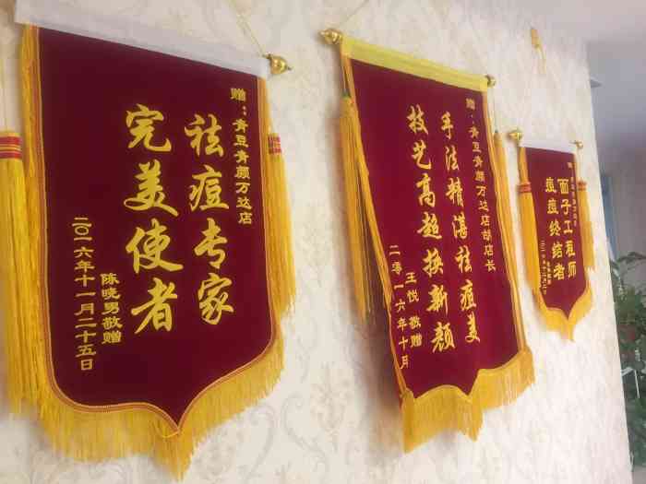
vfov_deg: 48.2
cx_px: 323
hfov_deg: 61.7
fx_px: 541
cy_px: 242
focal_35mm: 29
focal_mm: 4.15
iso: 125
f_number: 2.2
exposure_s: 1/33
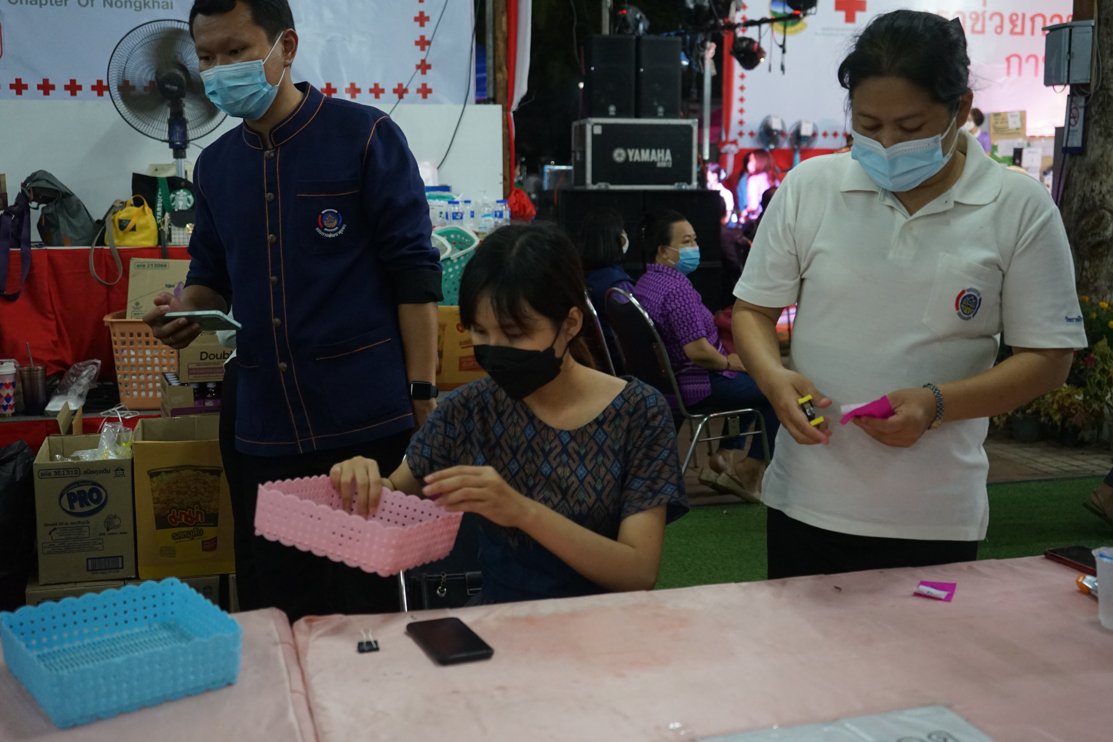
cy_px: 371
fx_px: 1237
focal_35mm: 40
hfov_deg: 48.5
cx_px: 556
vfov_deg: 33.4
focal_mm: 40
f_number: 4.5
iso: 2500
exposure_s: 1/160
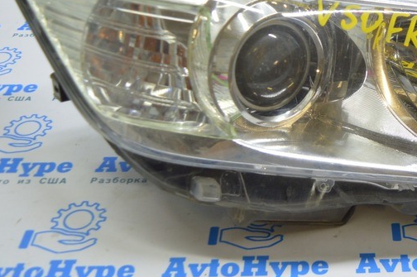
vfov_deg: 20.1
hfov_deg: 29.0
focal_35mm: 67
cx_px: 367
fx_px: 775
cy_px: 72
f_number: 3.8
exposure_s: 1/50
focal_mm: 22
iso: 400
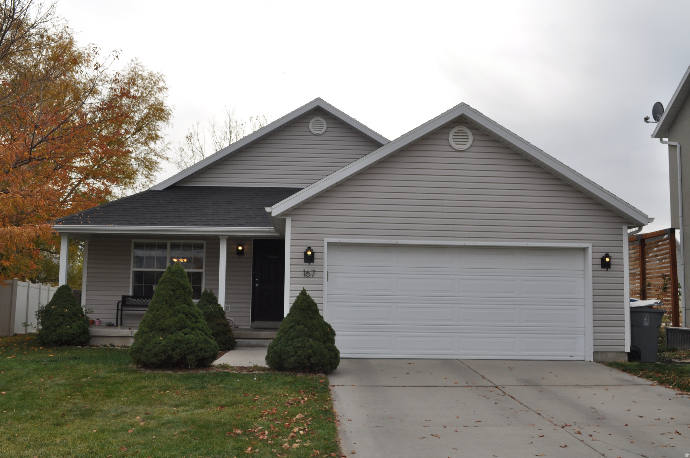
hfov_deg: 53.2
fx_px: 689
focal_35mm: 36
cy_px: 229
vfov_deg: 36.8
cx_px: 345
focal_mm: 24
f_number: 10
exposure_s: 1/200
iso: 200
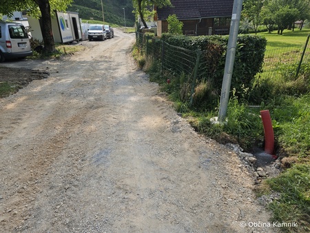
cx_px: 155
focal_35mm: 23
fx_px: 206
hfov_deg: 73.9
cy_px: 116
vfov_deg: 58.9
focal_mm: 5.4
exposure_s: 1/939
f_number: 1.8
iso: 25
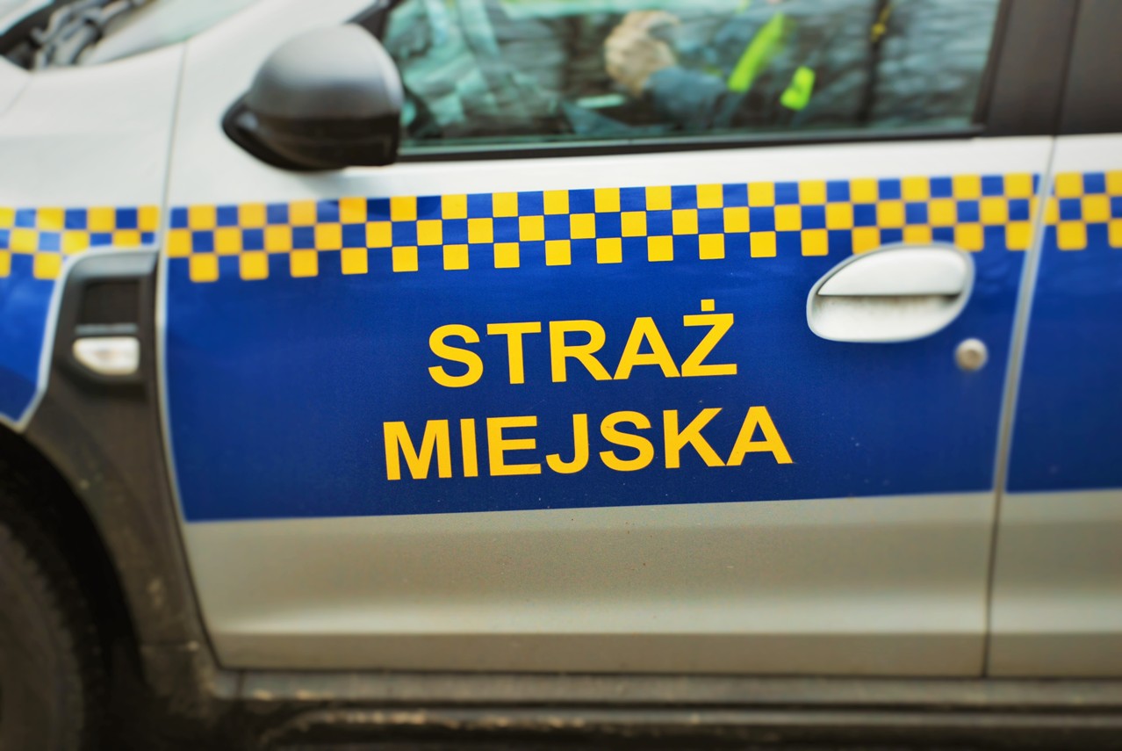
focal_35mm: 75
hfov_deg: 27.0
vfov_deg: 18.2
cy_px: 376
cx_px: 561
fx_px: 2340
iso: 160
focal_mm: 50
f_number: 2.8
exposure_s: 1/800
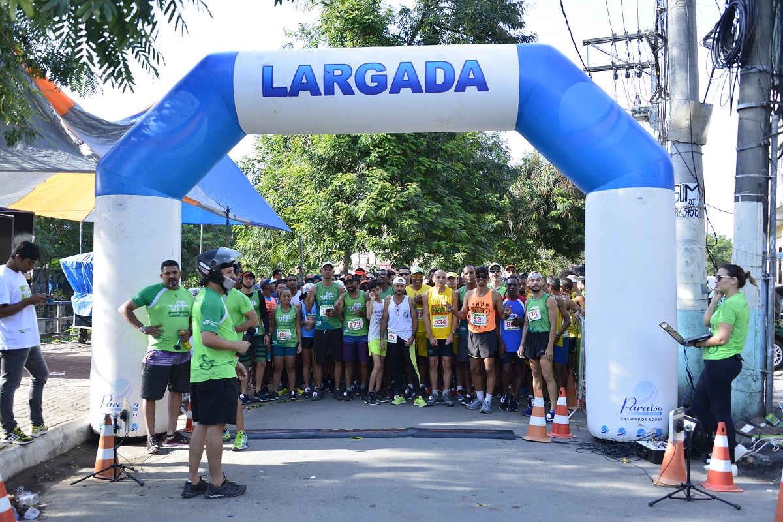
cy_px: 261
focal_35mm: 32
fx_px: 696
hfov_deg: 58.7
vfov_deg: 41.1
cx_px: 392
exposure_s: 1/80
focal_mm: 32
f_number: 5.6
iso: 100
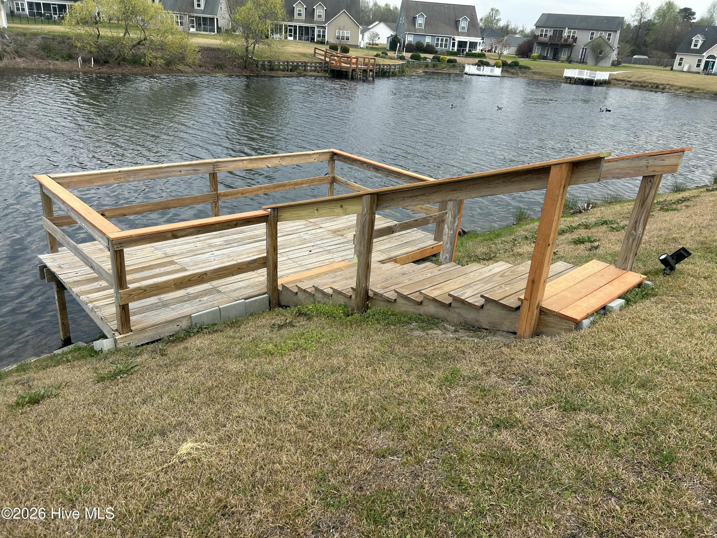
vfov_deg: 53.1
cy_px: 269
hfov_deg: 67.3
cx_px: 358
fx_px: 539
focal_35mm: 26
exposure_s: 1/1531
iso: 50
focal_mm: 5.7
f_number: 1.5
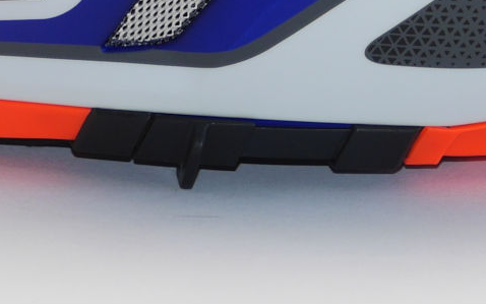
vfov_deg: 5.6
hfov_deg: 9.2
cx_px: 332
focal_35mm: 227
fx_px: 3007
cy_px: -437
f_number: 5.6
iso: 200
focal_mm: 25
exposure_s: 1/40
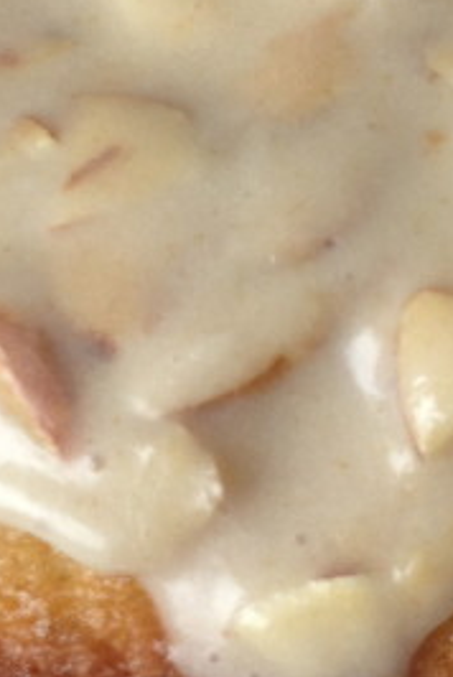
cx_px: 438
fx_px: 2635
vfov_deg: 14.6
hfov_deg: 9.8
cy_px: 293
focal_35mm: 140
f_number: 2.4
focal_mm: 4.28
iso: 50
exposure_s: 1/60
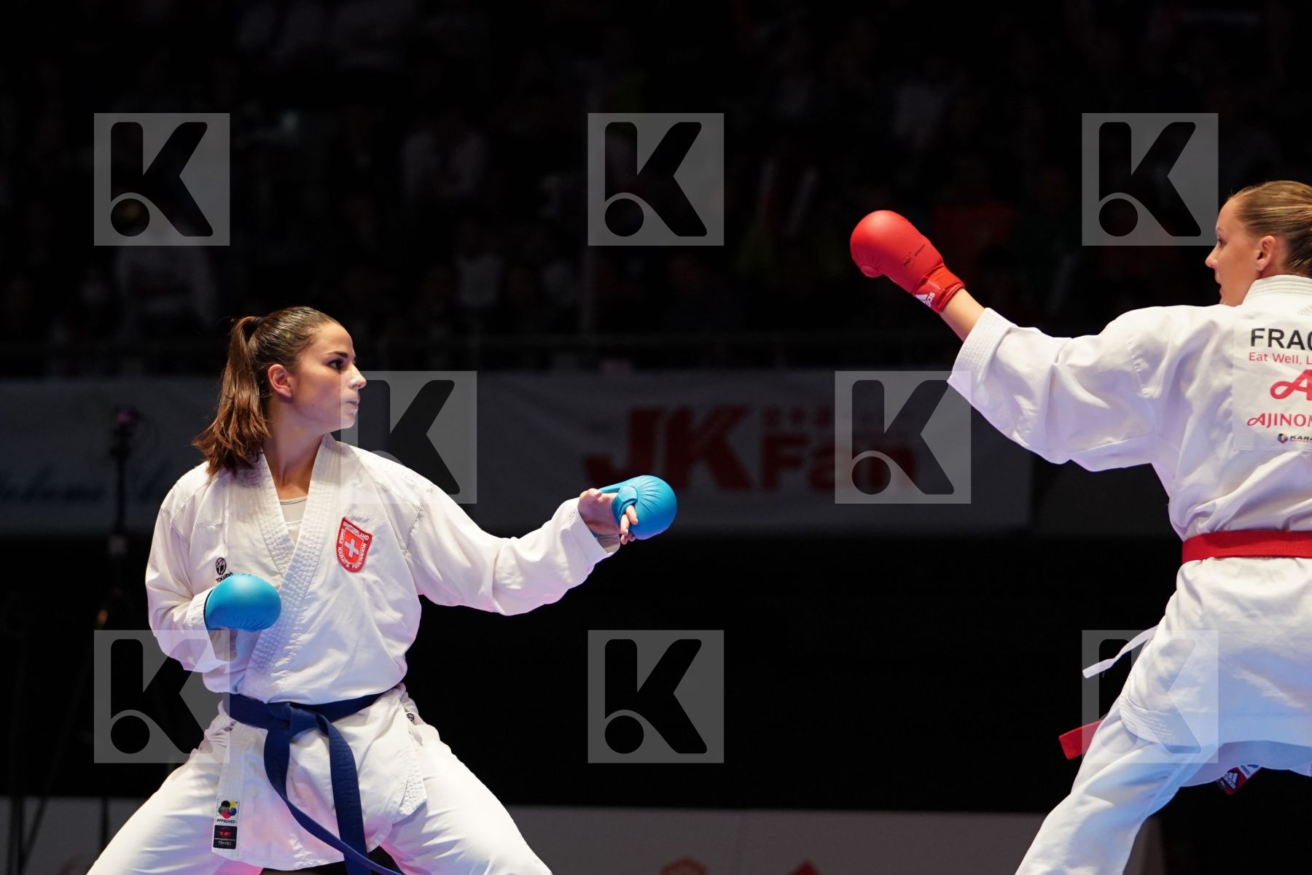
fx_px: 6159
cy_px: 438
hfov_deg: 12.2
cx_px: 656
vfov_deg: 8.1
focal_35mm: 169
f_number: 2.8
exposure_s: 1/1000
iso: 2000
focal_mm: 113
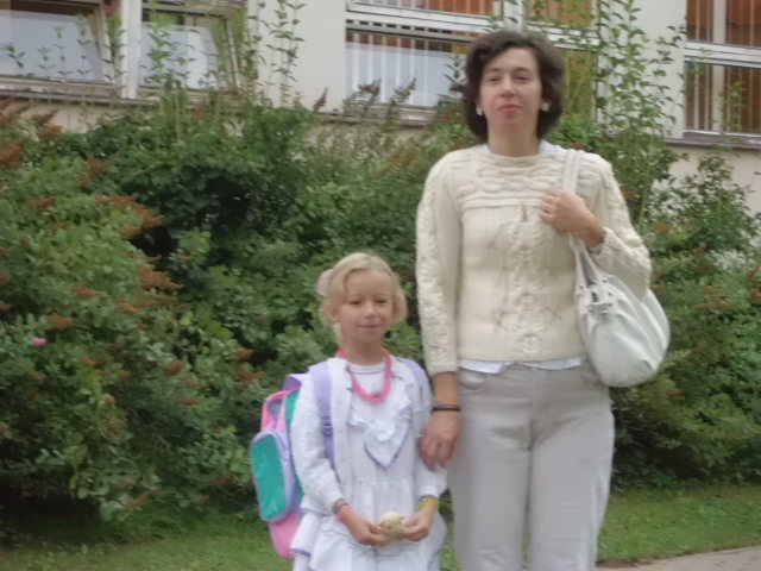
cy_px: 286
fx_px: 2858
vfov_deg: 11.4
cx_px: 380
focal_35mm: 130
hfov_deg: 15.2
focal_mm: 23
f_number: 6.5
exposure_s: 1/60
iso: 400
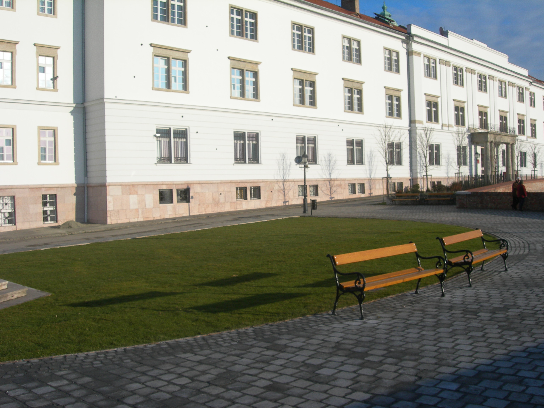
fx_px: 597
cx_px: 272
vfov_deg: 37.7
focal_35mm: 38
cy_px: 204
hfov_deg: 49.0
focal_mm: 7.8
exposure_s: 1/463
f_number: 4.8
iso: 50
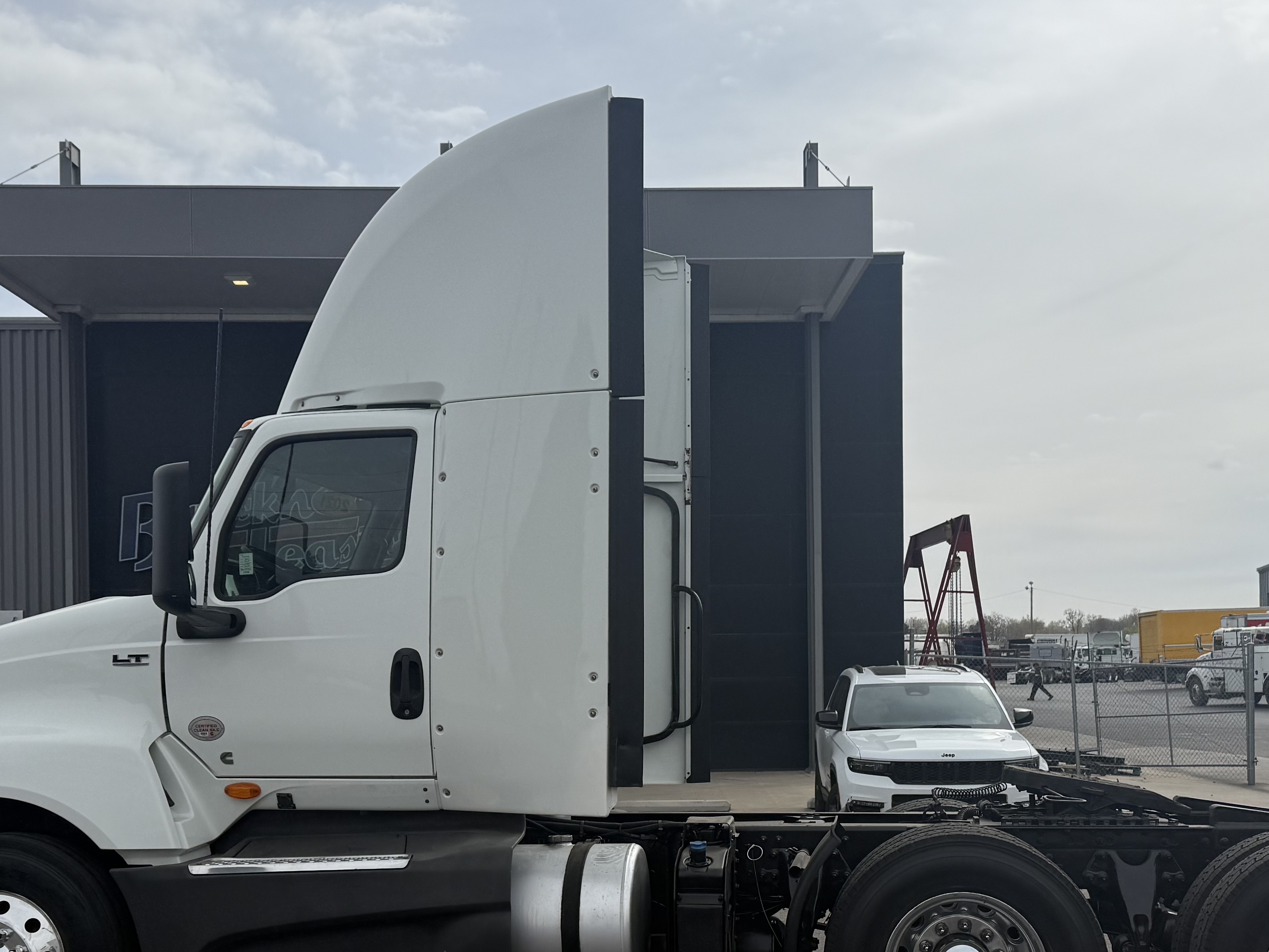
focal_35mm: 43
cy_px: 647
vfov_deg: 33.3
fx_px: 1576
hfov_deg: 43.8
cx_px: 668
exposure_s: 1/11905
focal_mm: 6.76
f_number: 1.78
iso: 80
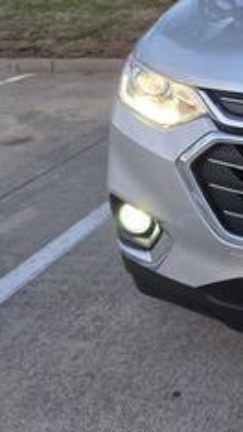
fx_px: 617
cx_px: 399
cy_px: 98
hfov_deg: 18.7
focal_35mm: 54
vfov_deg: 37.3
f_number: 1.7
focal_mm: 6.3
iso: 100
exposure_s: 1/50
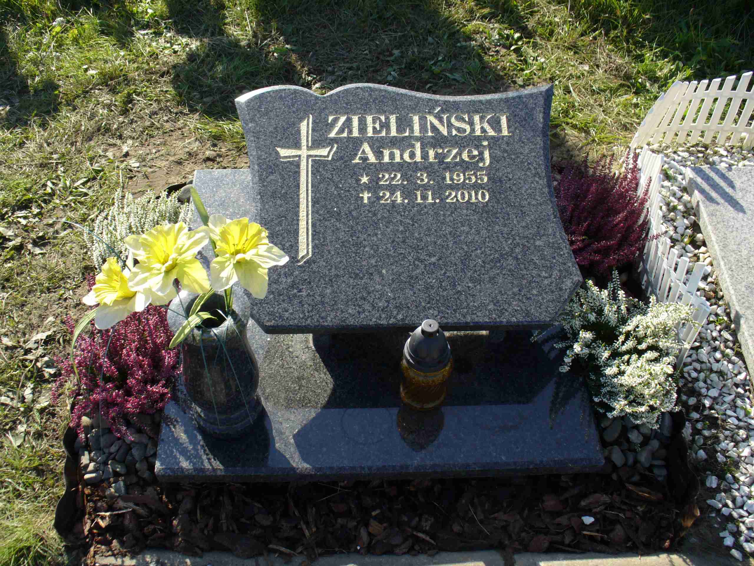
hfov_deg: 50.1
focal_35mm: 37
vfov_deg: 38.7
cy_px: 283
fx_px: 806
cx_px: 377
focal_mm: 6.1
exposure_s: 1/160
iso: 80
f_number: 5.6
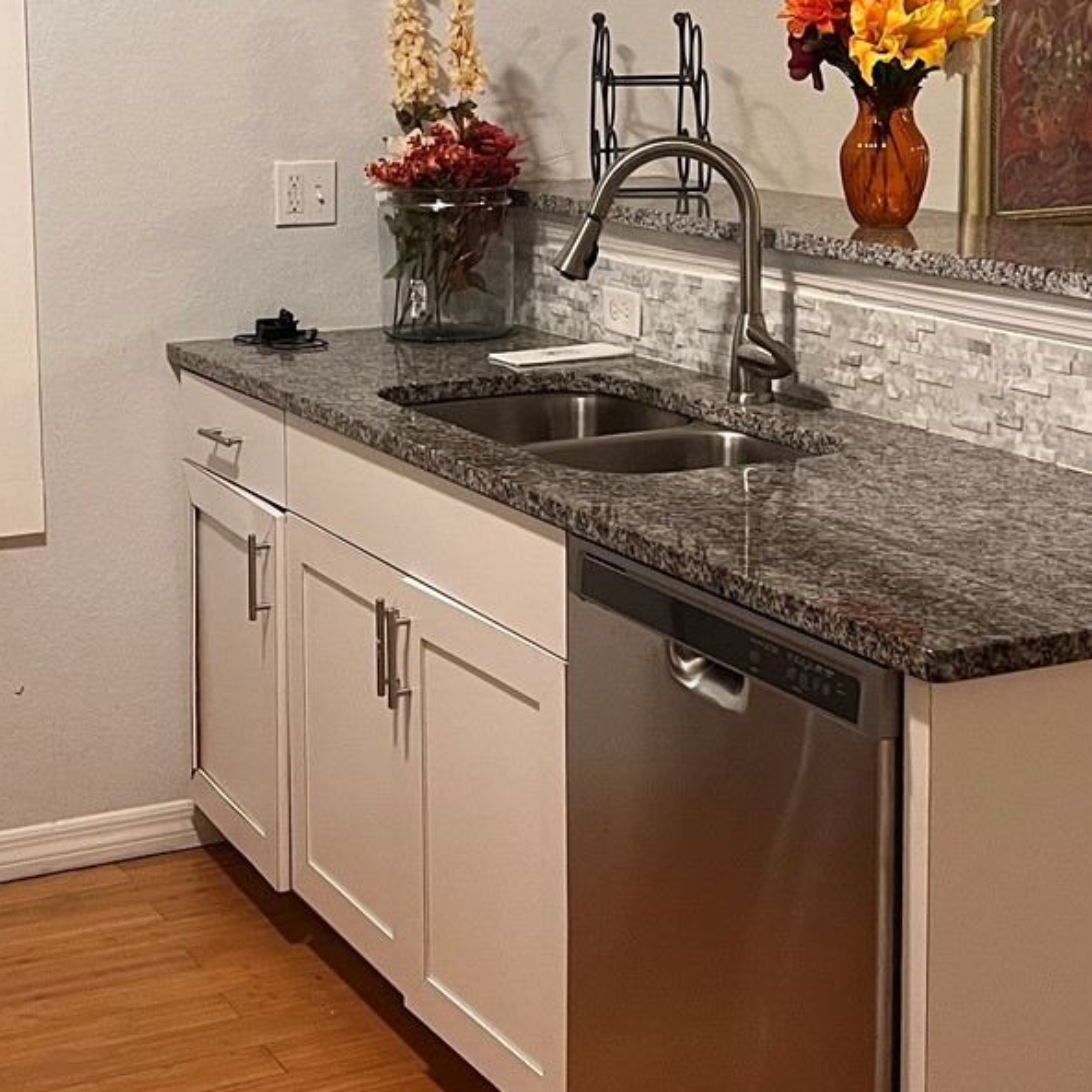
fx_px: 2213
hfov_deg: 27.7
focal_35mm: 62
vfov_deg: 27.4
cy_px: 295
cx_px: 436
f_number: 1.6
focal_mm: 5.1
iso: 400
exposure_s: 1/60
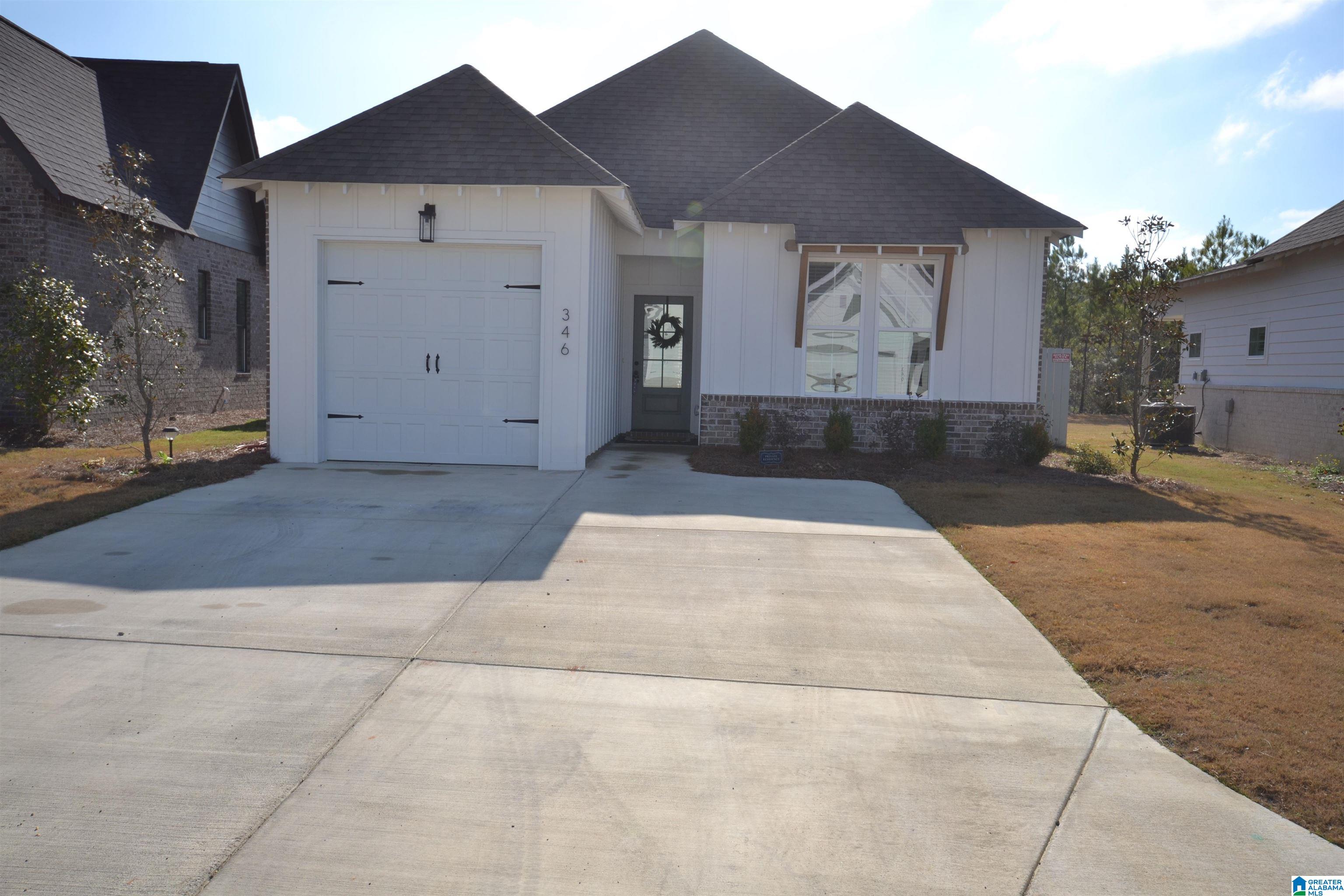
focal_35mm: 30
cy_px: 448
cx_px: 672
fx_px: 1120
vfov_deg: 43.6
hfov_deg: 61.9
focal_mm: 20
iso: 100
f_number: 8
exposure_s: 1/320
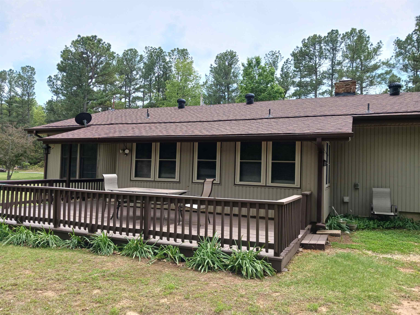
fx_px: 328
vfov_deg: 51.4
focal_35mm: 27
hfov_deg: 65.3
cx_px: 210
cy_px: 158
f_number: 1.8
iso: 20
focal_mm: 4
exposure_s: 1/185
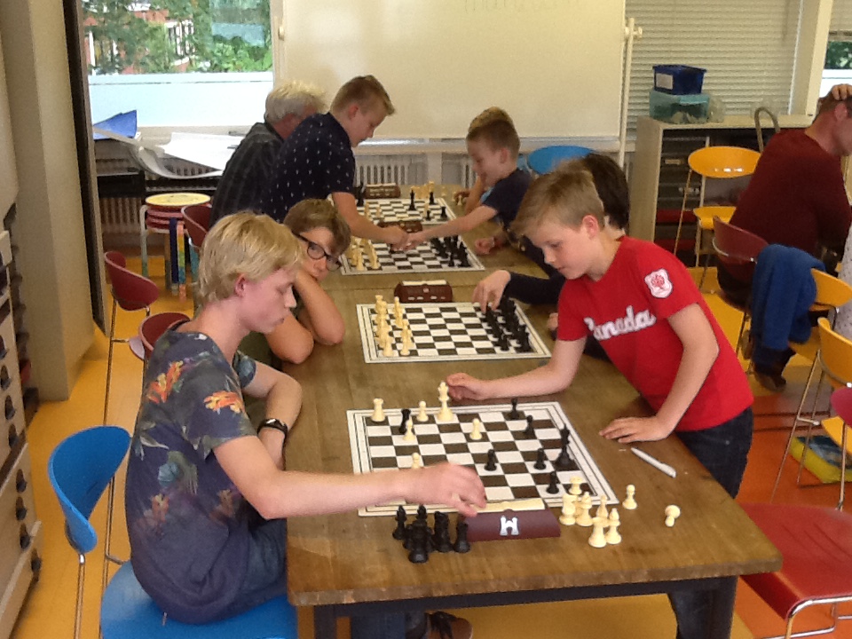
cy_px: 320
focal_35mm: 44
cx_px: 426
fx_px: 1083
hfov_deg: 42.9
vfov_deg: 32.9
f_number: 2.4
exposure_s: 1/33
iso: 80
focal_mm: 2.03
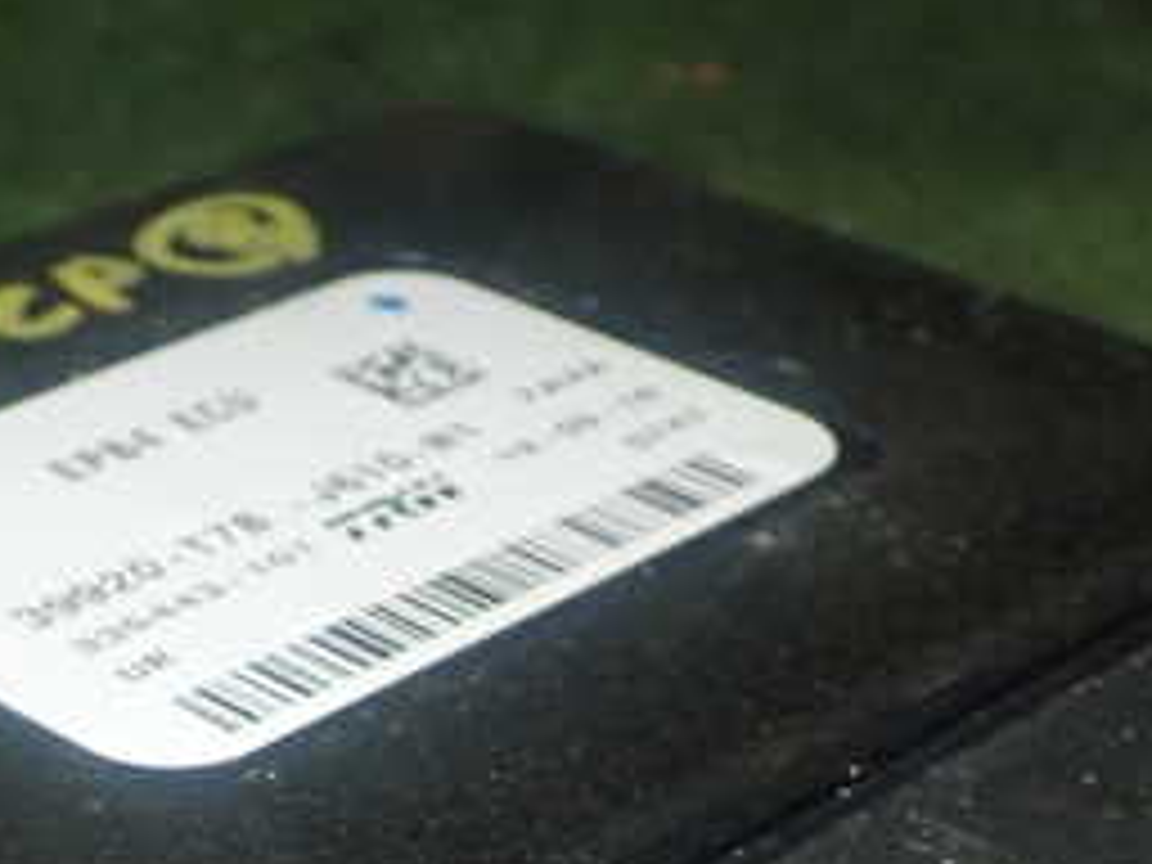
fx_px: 3428
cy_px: 1004
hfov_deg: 19.0
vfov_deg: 14.0
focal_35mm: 103
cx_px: 364
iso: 640
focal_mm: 7.84
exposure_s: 1/40
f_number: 9
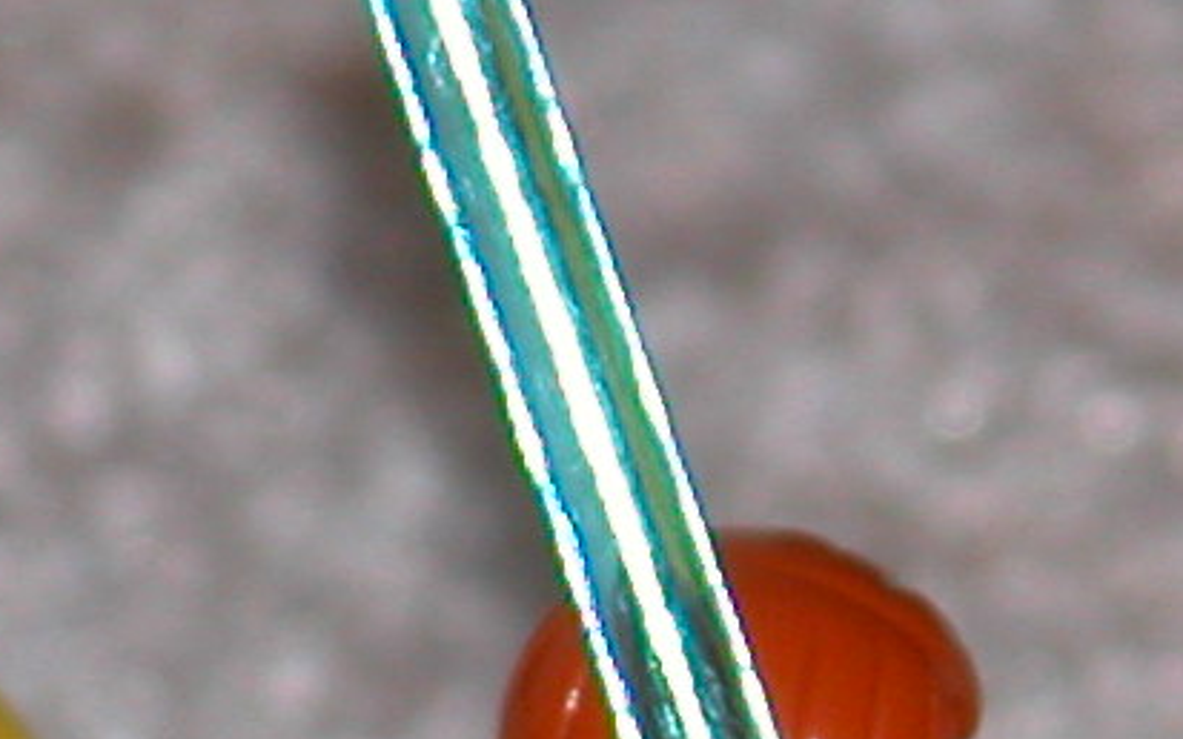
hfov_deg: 1.5
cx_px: 553
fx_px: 46549
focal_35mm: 1444
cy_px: 1845
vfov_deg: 0.9
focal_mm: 56.7
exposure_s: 1/125
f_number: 4.1
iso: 100
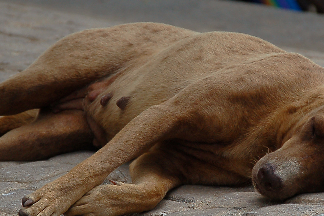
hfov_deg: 5.1
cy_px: 78
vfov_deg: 3.4
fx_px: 3606
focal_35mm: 401
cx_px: 161
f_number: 6
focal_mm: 135
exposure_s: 1/750
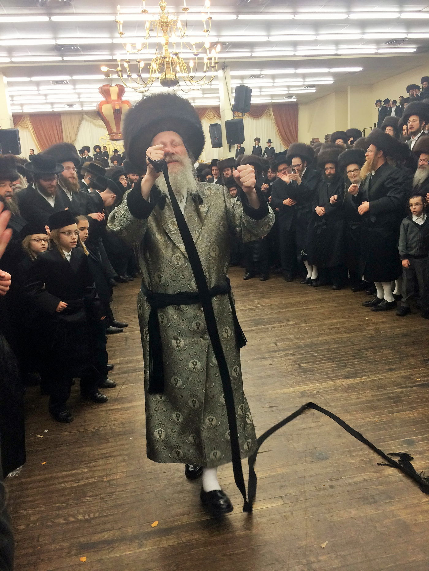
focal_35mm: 29
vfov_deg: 61.7
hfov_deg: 48.2
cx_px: 214
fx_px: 479
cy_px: 286
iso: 32
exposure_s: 1/30
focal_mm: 4.15
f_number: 2.2
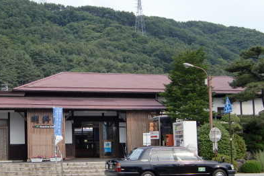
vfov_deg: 20.5
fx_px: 484
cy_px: 129
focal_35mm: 66
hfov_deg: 30.3
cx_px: 89
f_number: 3
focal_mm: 6.9
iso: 64
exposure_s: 1/500
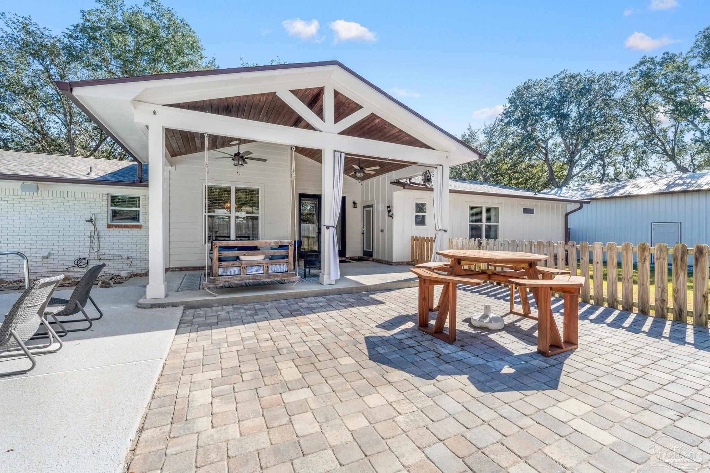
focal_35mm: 15
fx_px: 296
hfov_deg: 100.4
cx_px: 355
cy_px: 236
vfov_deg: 77.3
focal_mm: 15
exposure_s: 1/50
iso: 100
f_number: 10
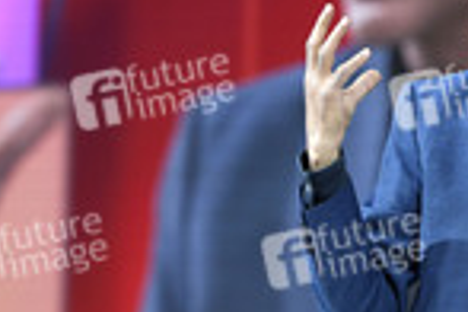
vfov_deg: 2.7
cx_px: 387
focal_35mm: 506
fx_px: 6577
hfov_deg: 4.1
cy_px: 13
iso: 1000
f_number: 4
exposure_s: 1/400
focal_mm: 165
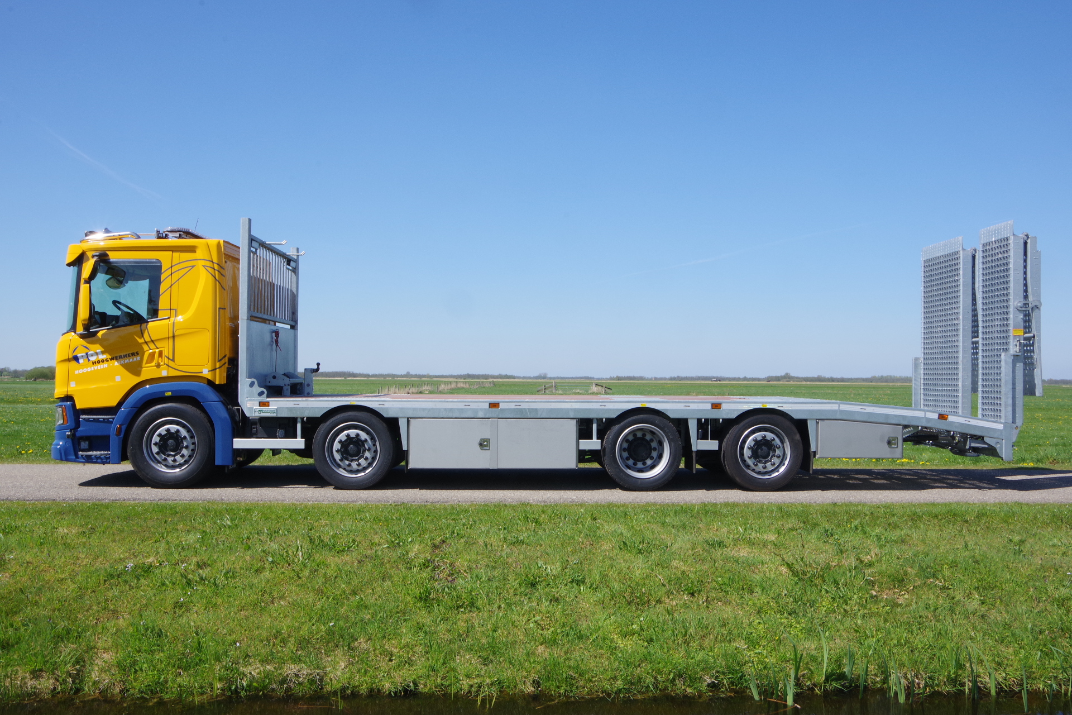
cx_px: 536
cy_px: 358
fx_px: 923
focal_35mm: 31
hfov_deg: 60.3
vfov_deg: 42.3
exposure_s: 1/60
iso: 200
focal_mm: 21
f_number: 20
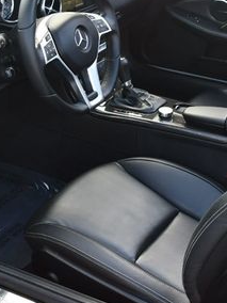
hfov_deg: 18.9
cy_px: 129
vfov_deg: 25.0
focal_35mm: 78
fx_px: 682
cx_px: 108
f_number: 5
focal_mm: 18
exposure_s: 1/250
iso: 400
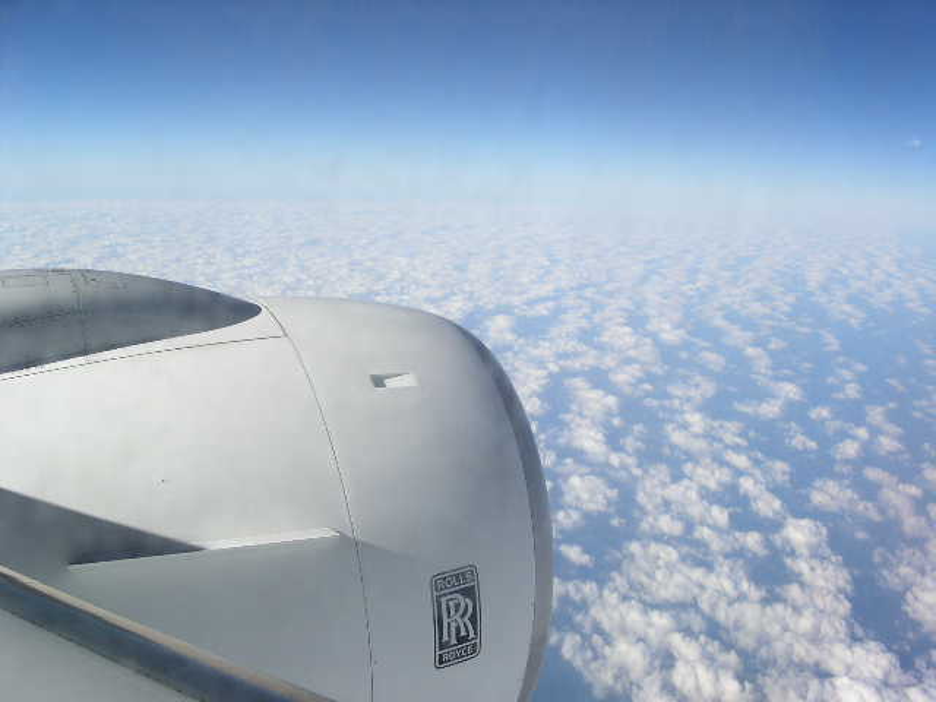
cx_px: 468
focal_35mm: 38
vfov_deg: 37.7
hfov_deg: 49.0
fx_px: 1028
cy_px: 351
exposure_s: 1/500
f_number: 5.6
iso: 100
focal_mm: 7.8
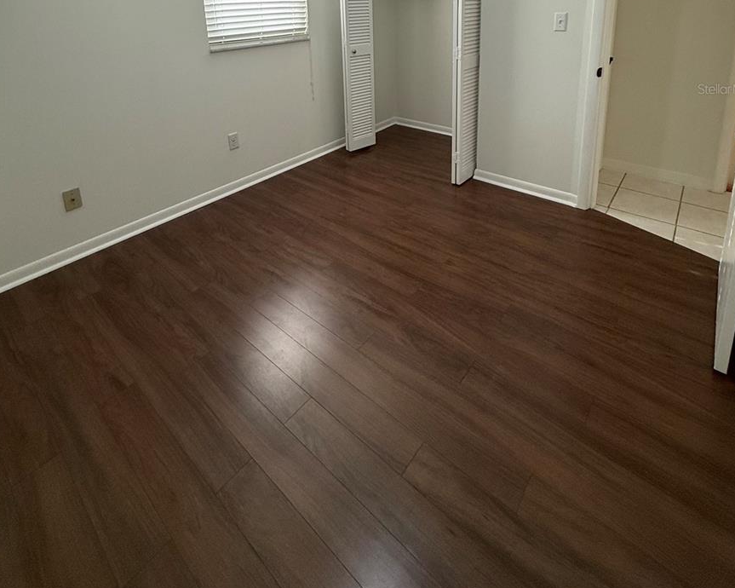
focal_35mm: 19
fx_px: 413
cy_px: 89
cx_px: 375
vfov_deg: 62.5
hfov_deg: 83.3
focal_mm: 2.22
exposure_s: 1/120
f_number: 2.2
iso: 200
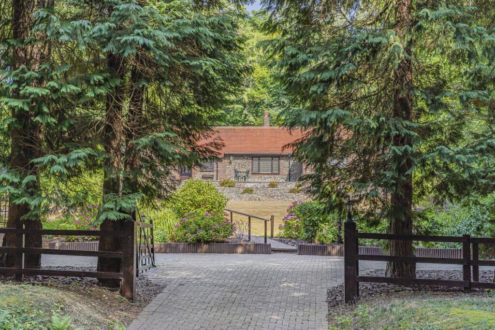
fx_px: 688
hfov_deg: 39.6
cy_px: 165
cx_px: 248
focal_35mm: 50
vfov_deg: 27.0
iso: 200
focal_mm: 50
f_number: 8
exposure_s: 1/250
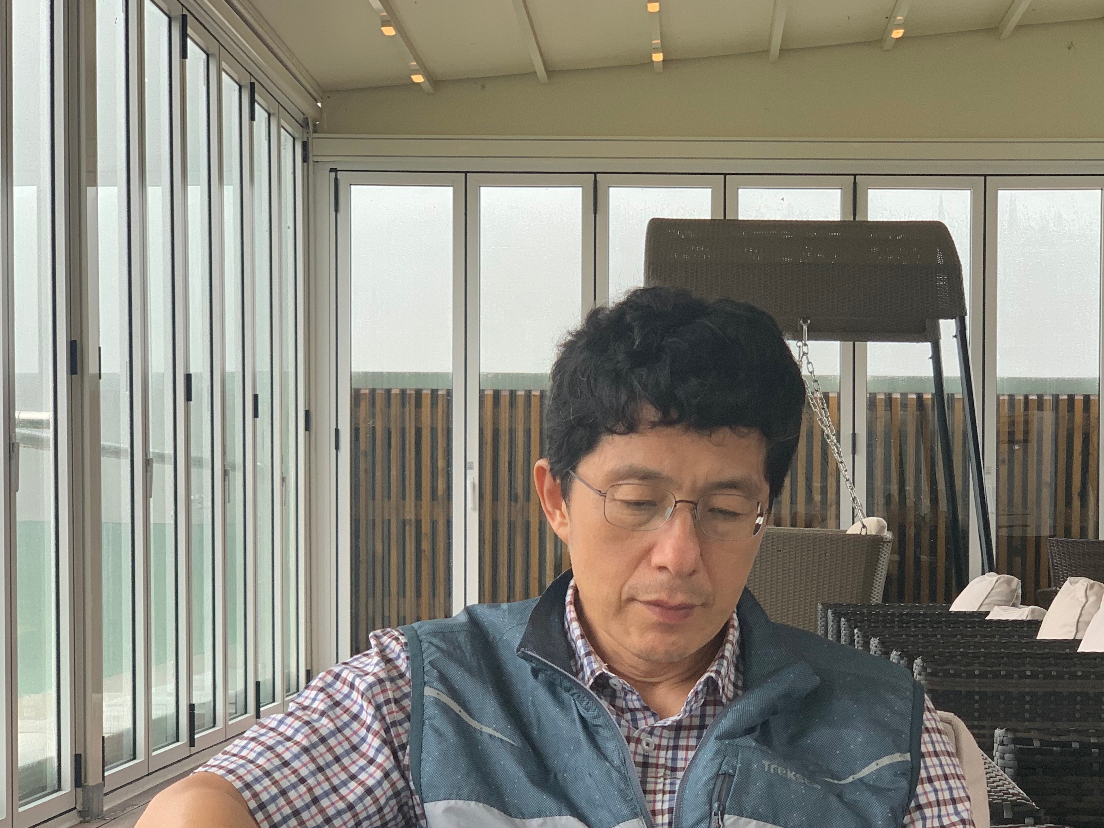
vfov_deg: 19.0
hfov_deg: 25.3
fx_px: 2456
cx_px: 656
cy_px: 594
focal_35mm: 77
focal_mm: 6
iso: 64
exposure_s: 1/62
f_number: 2.4
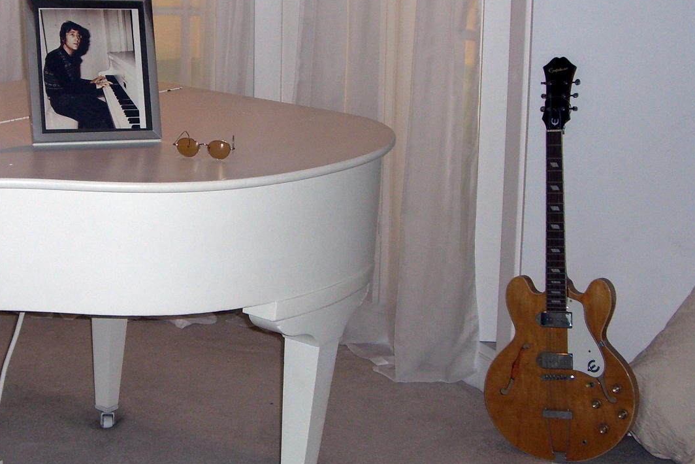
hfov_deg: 23.4
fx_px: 1661
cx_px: 180
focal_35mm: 86
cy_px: 195
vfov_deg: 15.9
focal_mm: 9
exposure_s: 1/60
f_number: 3.3
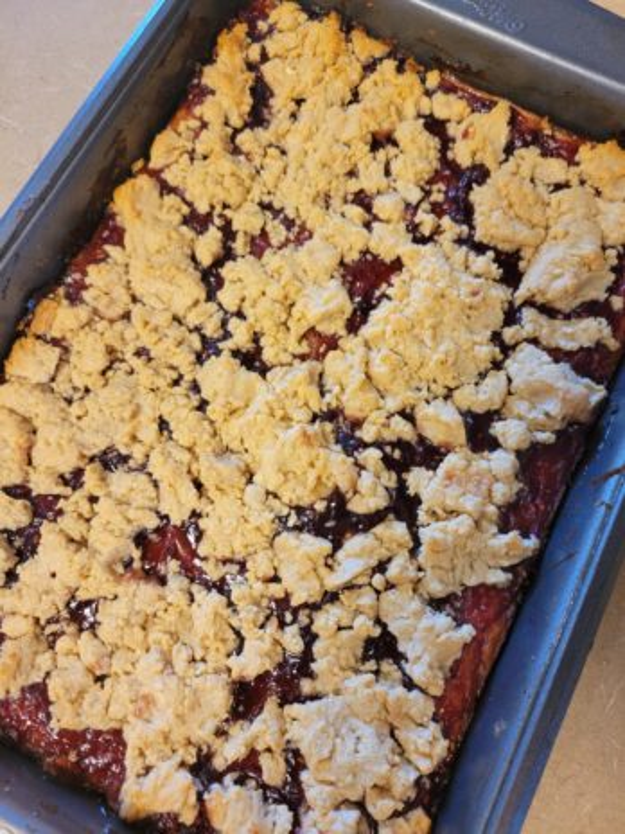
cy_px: 417
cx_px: 312
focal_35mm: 26
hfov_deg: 53.1
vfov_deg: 67.3
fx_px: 626
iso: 200
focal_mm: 5.4
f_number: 1.8
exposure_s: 1/40
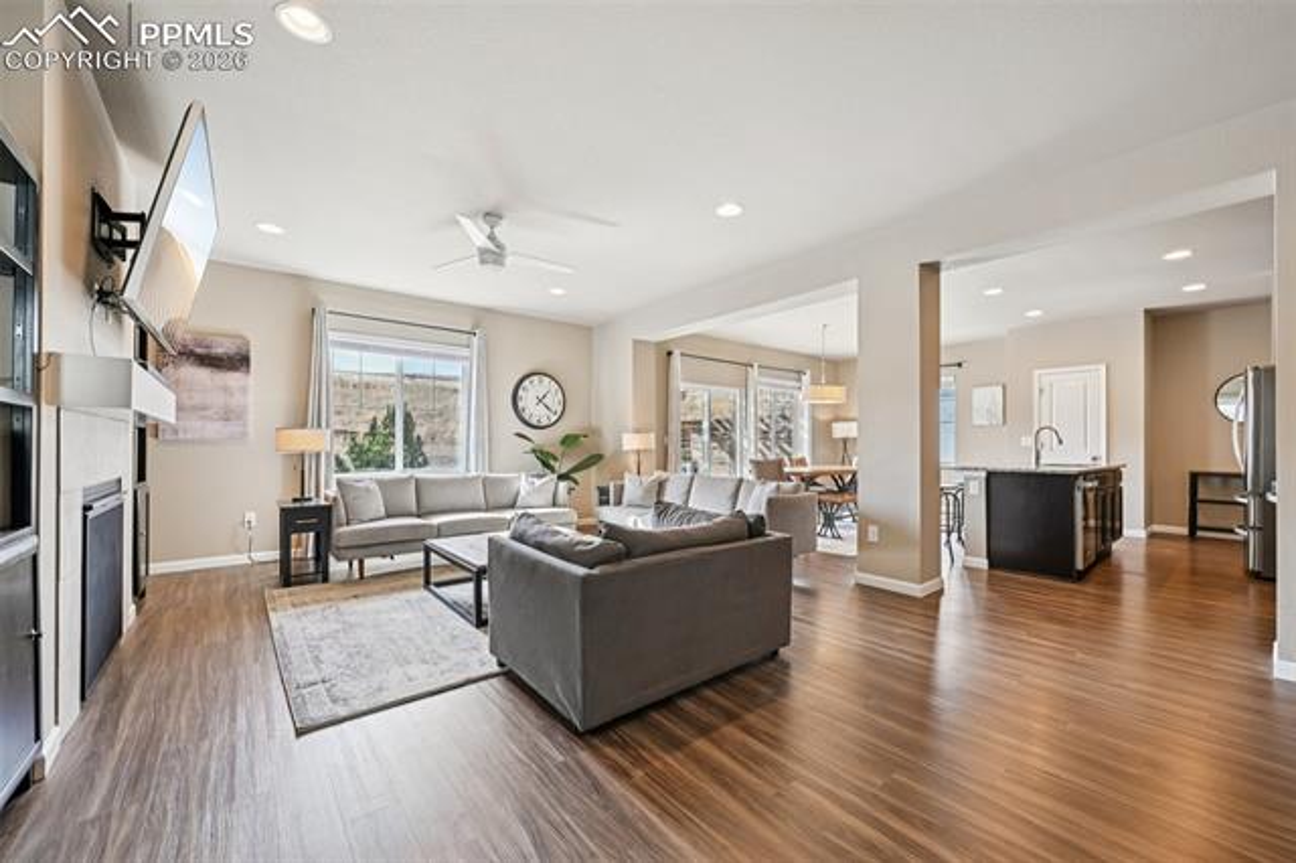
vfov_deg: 81.1
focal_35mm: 14
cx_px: 648
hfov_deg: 104.3
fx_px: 504
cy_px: 432
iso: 220
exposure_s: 1/15
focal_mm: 14
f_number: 10
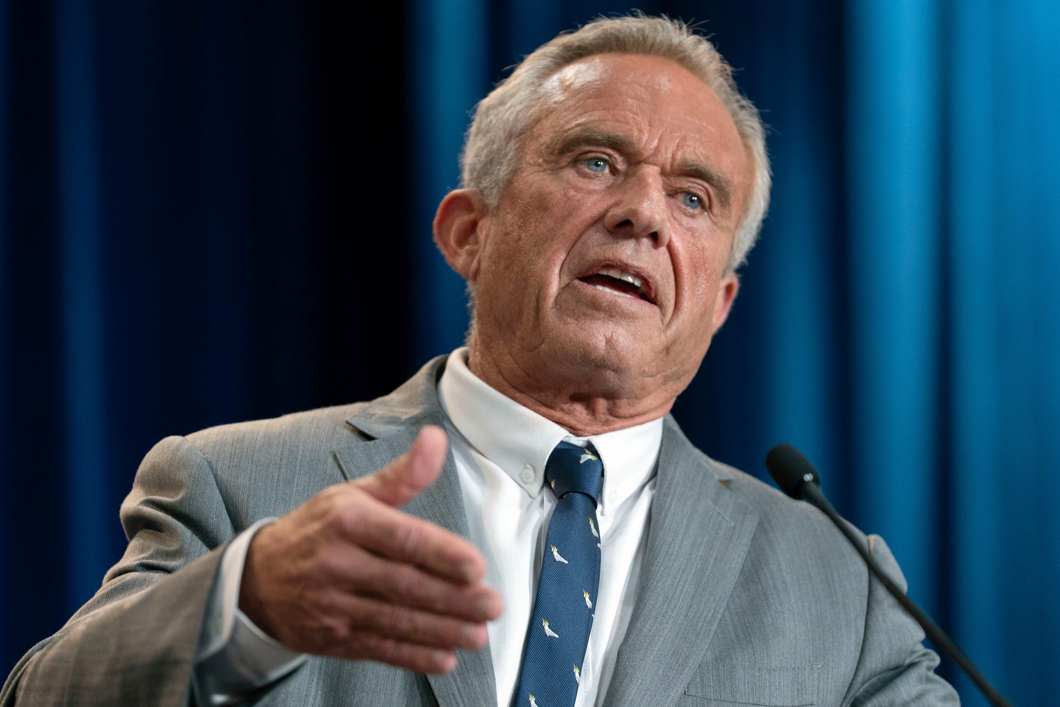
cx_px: 540
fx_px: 6448
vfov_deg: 6.3
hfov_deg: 9.4
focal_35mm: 219
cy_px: 368
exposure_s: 1/200
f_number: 2.8
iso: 1250
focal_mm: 200
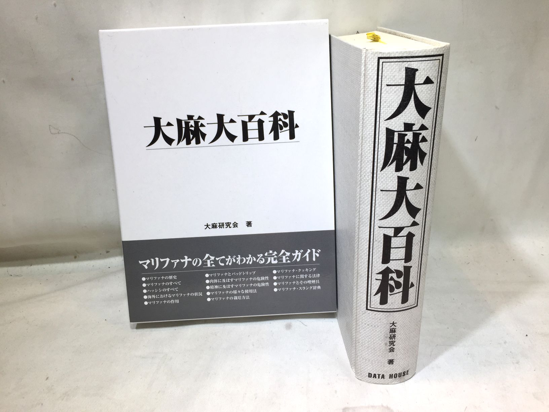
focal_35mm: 29
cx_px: 274
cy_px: 206
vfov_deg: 48.2
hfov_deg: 61.7
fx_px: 460
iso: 32
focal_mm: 4.15
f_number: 2.2
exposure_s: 1/356
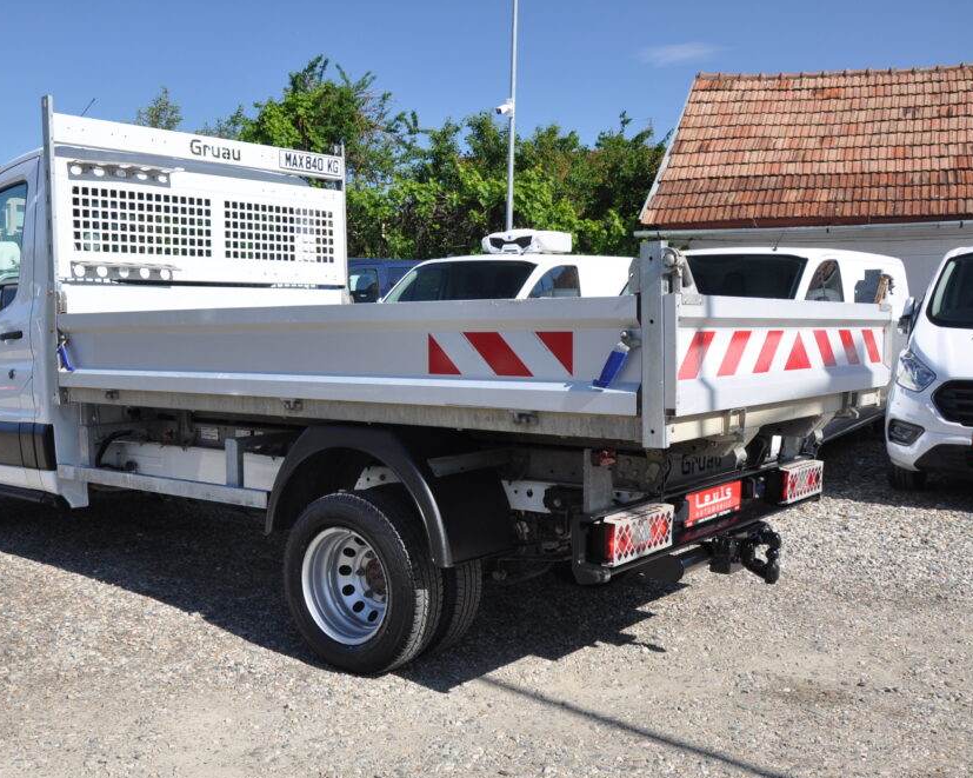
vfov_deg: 40.5
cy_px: 394
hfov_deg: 49.3
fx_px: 1053
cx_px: 384
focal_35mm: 37
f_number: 9
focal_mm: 21
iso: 400
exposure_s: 1/320
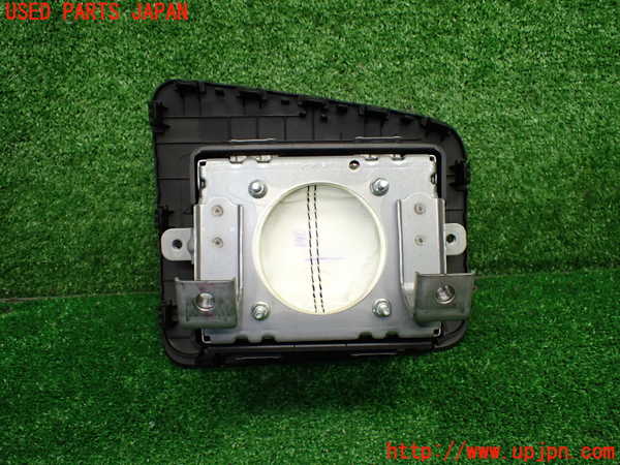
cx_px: 310
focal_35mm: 30
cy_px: 232
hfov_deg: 60.0
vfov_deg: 46.8
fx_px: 537
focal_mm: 5.4
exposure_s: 1/125
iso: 320
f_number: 2.3
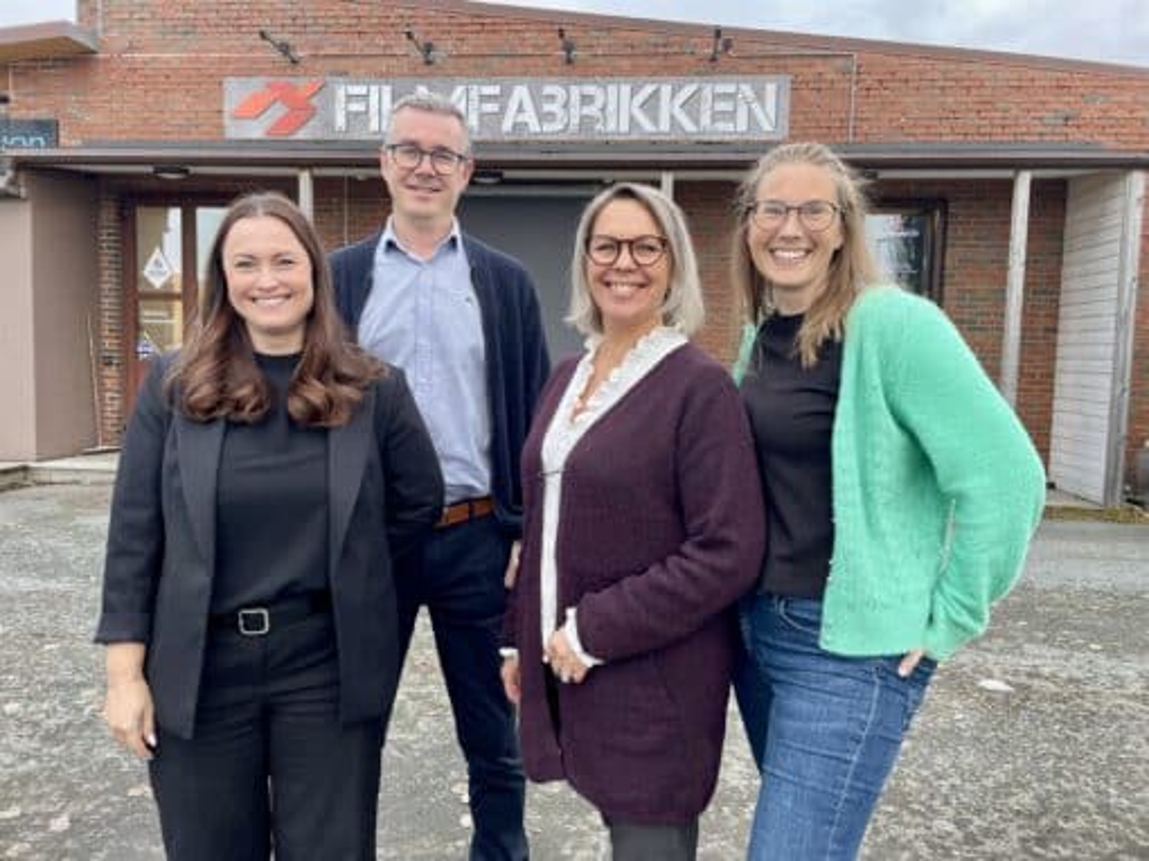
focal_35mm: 26
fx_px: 863
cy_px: 430
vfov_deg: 53.0
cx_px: 574
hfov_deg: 67.3
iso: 100
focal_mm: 4.2
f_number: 1.6
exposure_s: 1/121
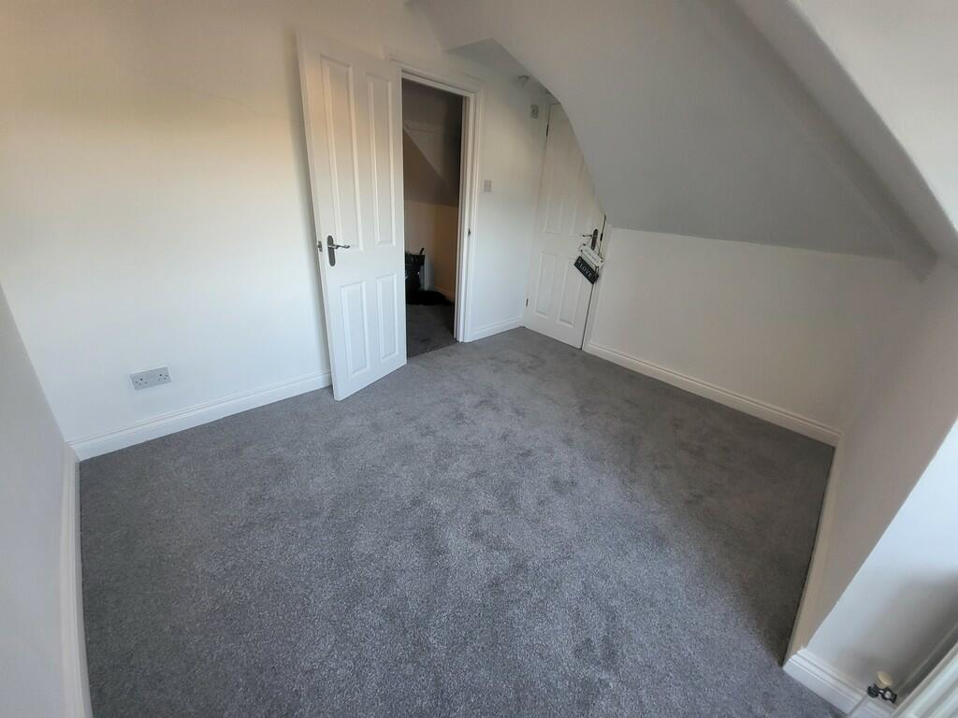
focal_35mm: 13
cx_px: 479
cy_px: 359
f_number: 2.2
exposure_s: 1/50
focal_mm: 1.74
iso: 200
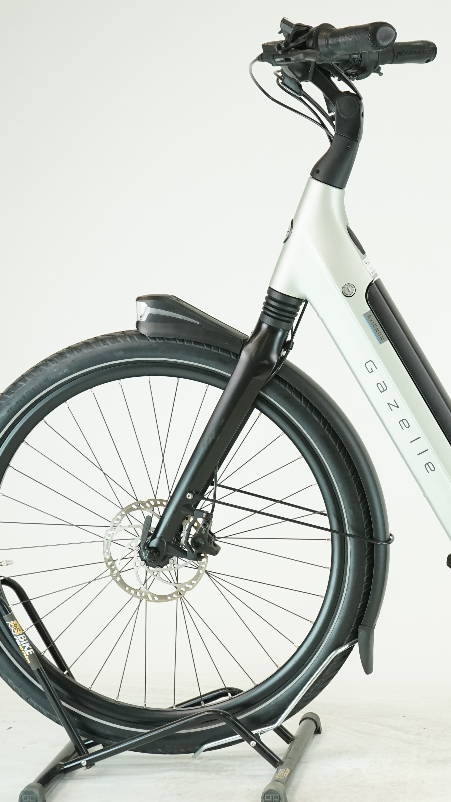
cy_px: 403
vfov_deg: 27.2
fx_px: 1658
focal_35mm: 78
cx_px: 511
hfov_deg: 15.1
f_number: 5.6
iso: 1600
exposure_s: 1/200
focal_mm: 49
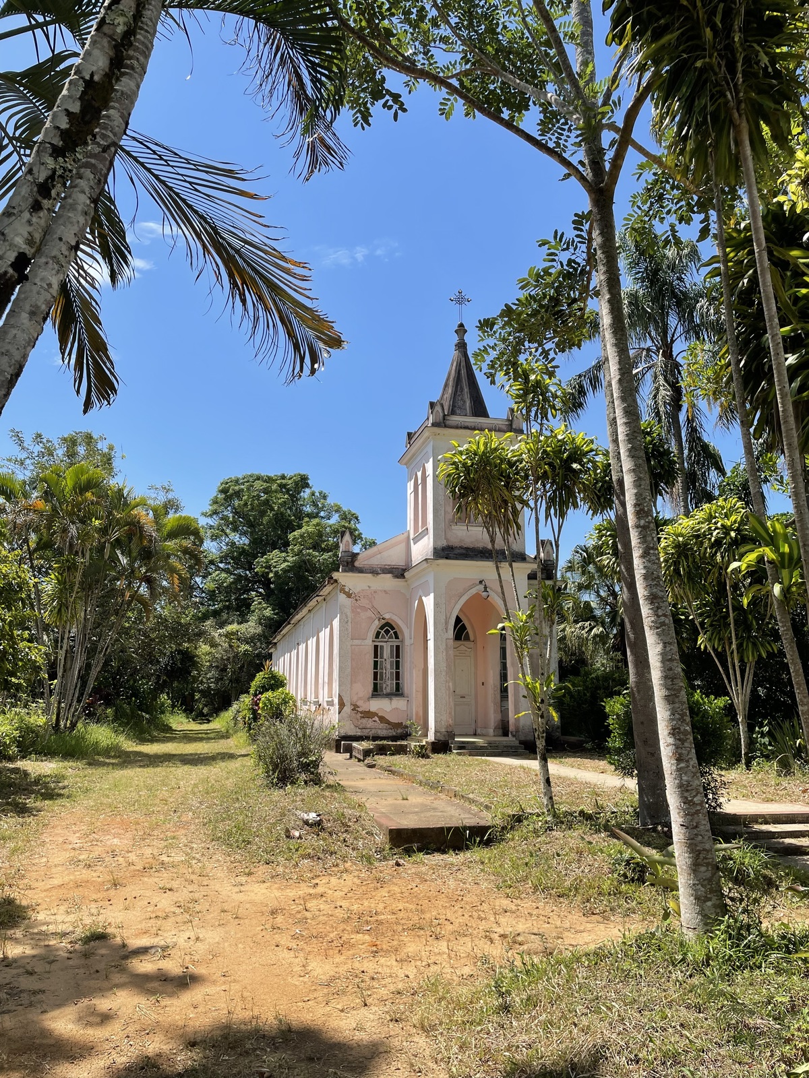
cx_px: 404
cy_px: 539
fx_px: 810
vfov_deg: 67.3
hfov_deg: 53.1
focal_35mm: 26
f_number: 1.6
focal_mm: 4.2
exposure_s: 1/2817
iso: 32
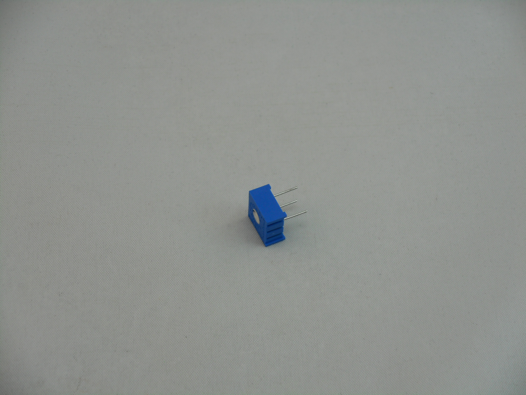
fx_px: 1550
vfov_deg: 14.5
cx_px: 263
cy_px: 198
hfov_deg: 19.3
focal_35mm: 102
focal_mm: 18.2
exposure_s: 1/60
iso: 110
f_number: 5.8
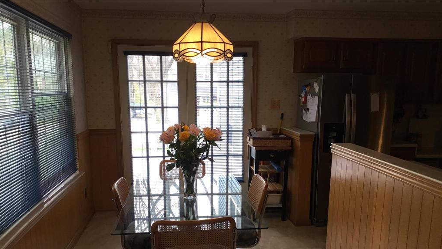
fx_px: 398
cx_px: 221
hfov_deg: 58.0
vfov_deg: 34.3
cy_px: 166
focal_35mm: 34
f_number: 2.4
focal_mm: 3.3
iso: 32
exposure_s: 1/60
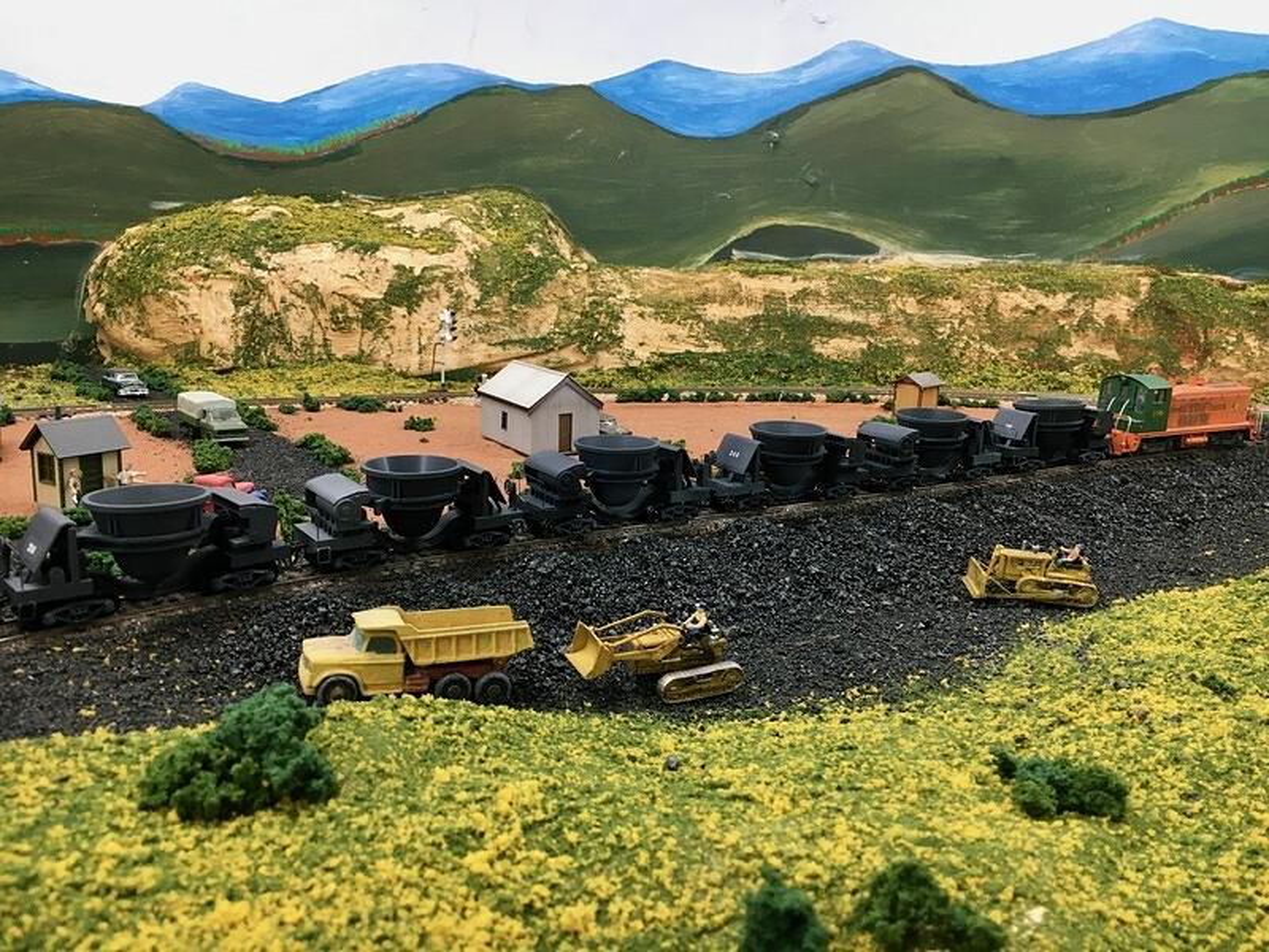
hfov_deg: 61.7
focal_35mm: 29
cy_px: 476
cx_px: 634
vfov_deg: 48.2
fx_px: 1063
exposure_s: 1/33
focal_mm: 4.15
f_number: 2.2
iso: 100
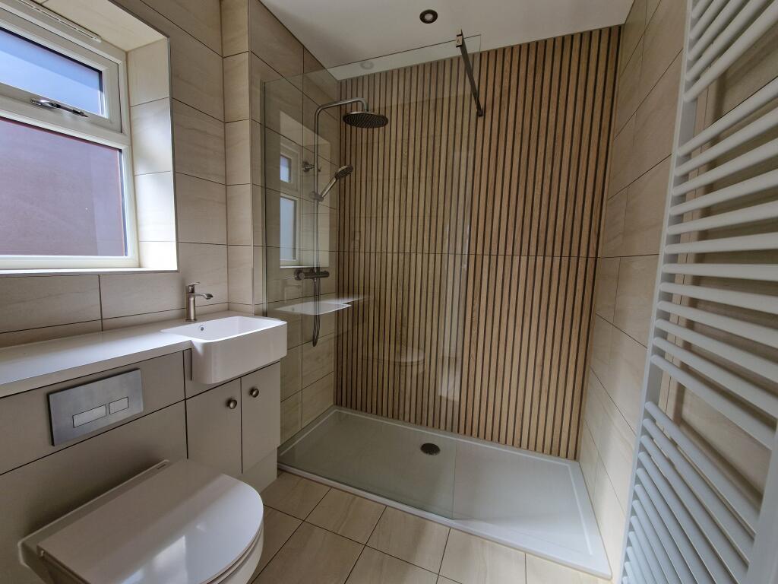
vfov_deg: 89.9
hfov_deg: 106.2
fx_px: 292
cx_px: 389
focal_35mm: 13
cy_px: 292
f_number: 2.2
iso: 50
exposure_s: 1/164
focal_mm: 2.2
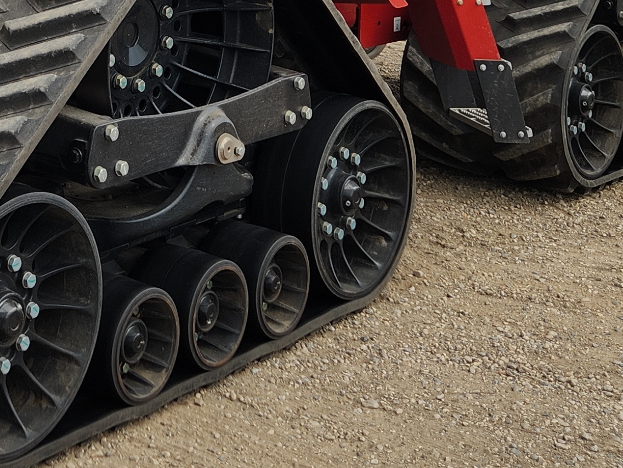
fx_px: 1458
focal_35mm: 81
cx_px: -50
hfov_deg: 22.8
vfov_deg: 16.7
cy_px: -207
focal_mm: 5.4
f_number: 1.8
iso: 20
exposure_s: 1/1087
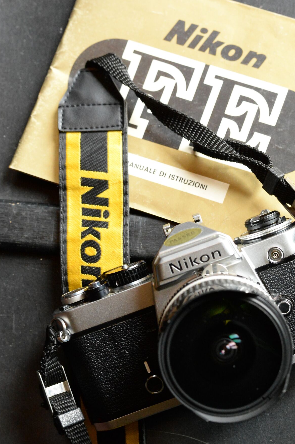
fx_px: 837
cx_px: 198
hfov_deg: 19.9
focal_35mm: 68
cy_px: 276
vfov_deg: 29.6
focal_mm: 50
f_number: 6.3
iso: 6400
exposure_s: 1/60
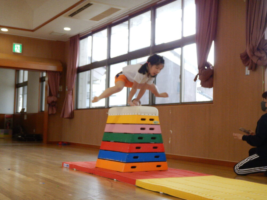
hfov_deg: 36.8
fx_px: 401
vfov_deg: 28.0
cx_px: 134
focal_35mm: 52
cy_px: 100
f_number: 4.3
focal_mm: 9.2
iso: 200
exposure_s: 1/30
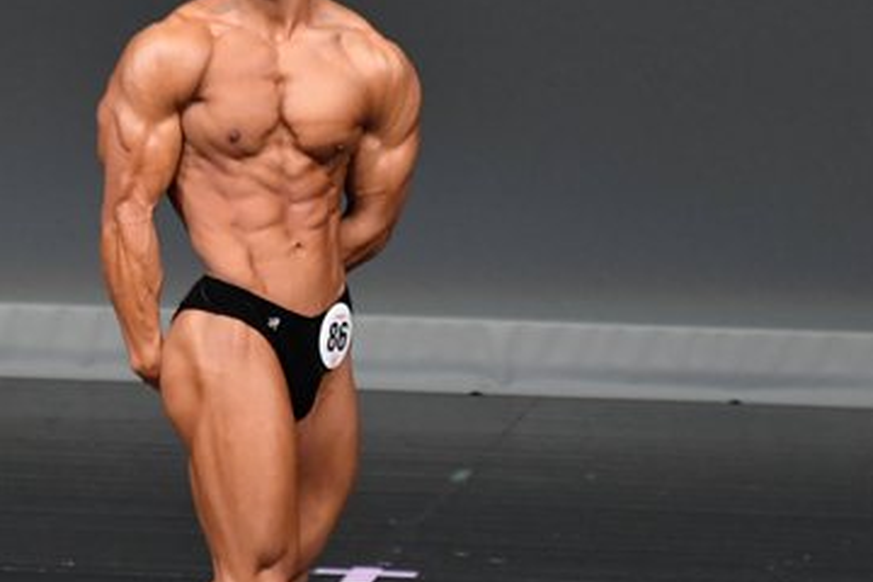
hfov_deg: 2.6
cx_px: 394
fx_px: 19568
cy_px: 344
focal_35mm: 807
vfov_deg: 1.7
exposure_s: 1/400
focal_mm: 250
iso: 4000
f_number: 5.6
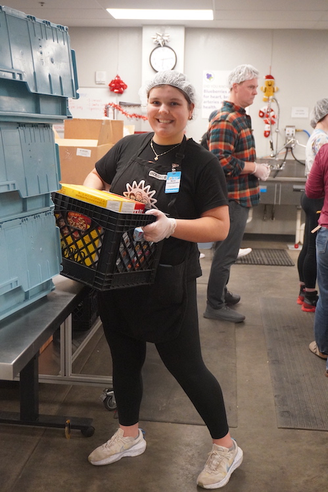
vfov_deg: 45.0
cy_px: 246
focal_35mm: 44
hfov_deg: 30.8
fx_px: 595
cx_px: 164
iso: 6400
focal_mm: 29
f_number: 4.5
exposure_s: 1/160
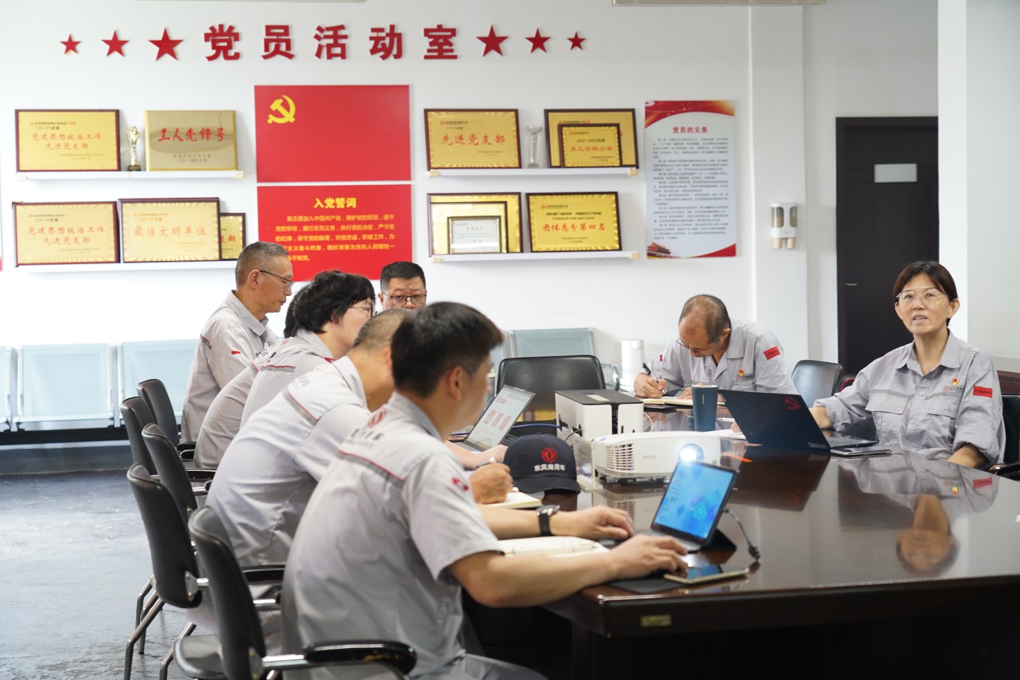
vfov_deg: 22.6
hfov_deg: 33.4
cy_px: 340
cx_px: 510
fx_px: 1700
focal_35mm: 60
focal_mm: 60
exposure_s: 1/30
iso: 800
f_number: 4
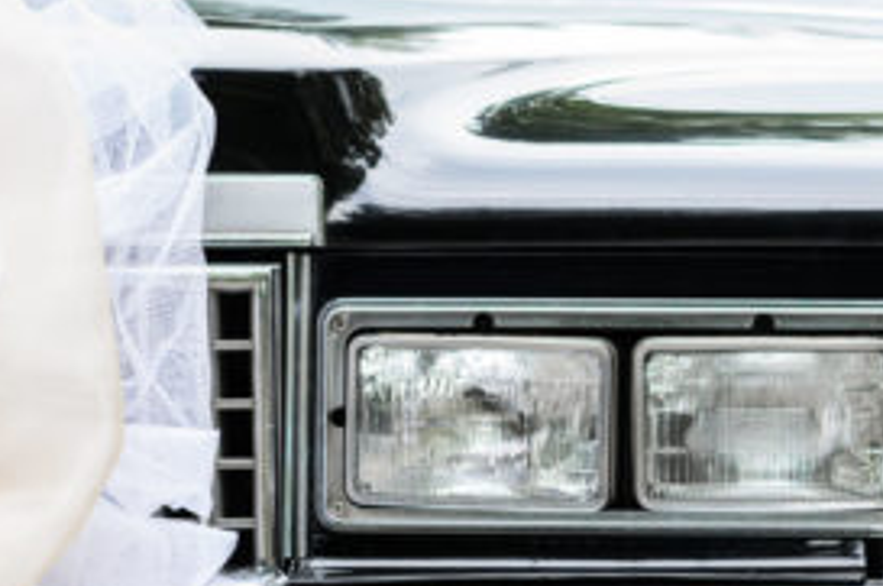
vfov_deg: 5.5
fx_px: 6121
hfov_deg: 8.2
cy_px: 322
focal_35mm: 250
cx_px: 783
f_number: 4.5
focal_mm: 70
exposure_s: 1/400
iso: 640
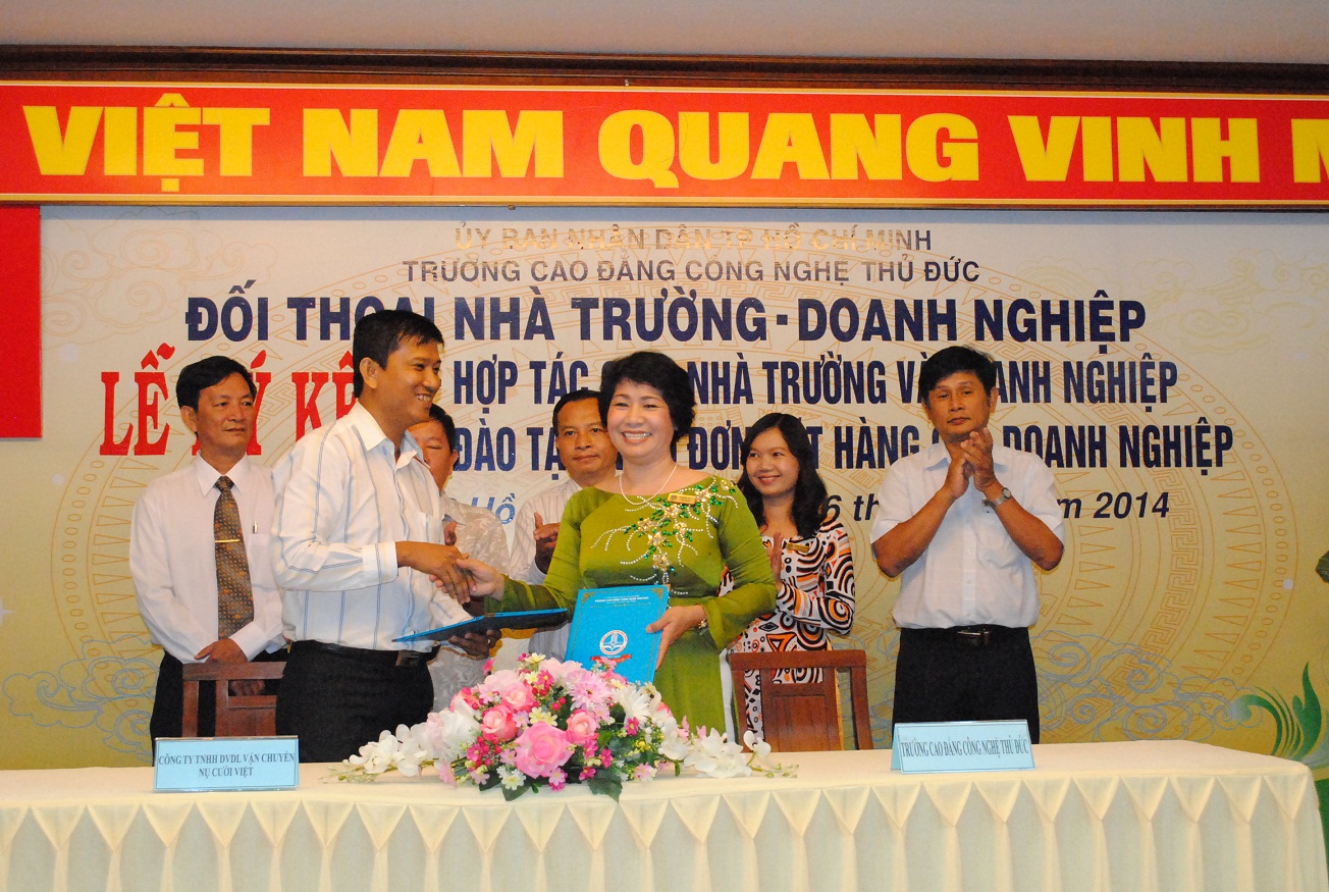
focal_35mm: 51
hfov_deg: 38.8
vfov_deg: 26.6
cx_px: 664
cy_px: 446
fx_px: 1886
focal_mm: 34
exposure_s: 1/200
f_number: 7.1
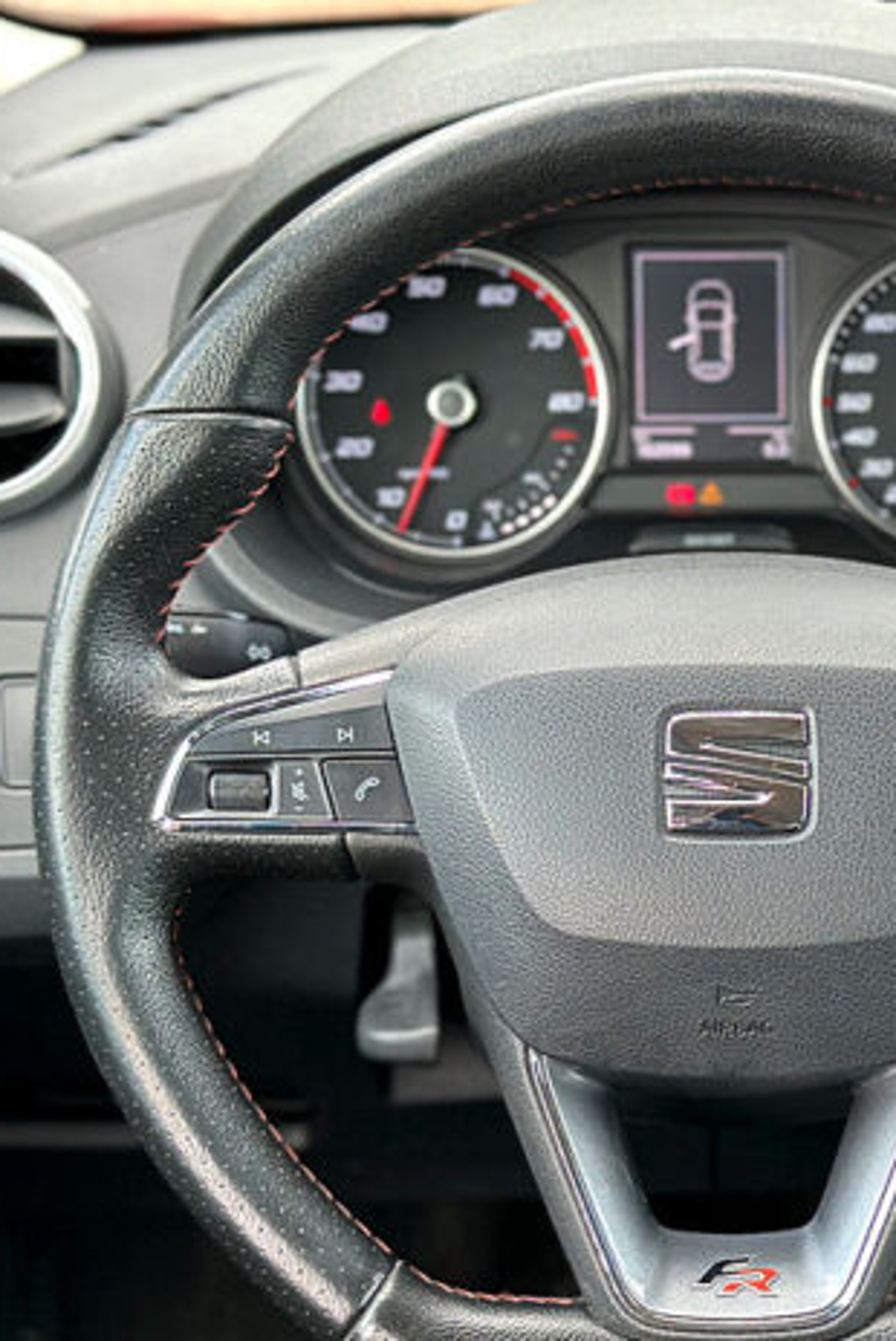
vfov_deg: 23.6
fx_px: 3206
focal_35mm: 86
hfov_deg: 15.7
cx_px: 792
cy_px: 775
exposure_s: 1/135
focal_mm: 6.86
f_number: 1.78
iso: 80
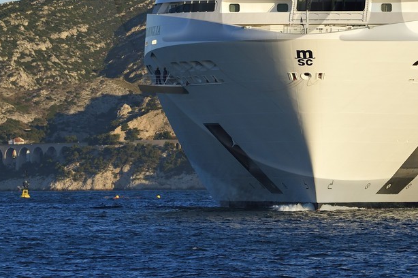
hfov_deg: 5.3
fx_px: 4535
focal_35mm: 391
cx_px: 355
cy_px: -70
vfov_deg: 3.5
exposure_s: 1/640
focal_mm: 150
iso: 200
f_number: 8
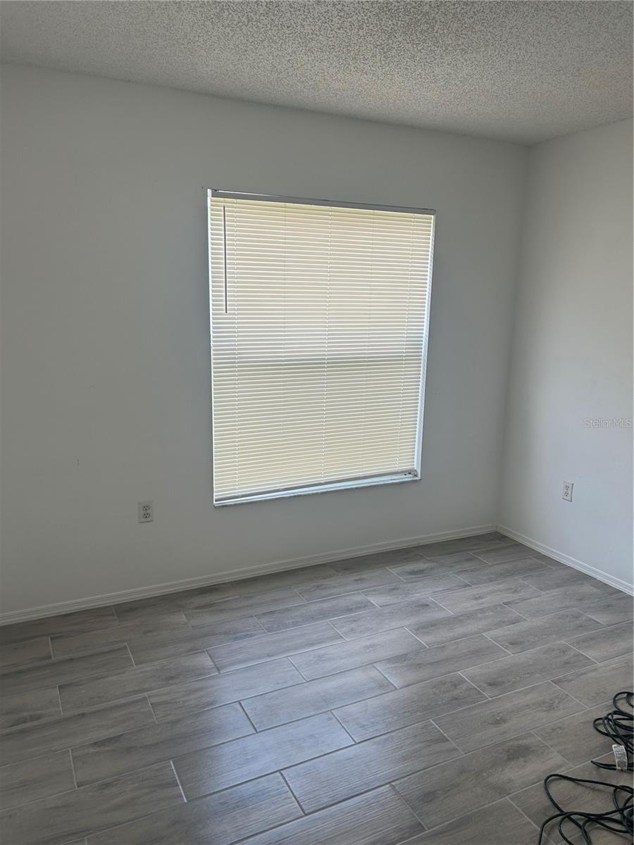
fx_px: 635
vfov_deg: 67.3
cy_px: 422
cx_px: 317
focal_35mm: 26
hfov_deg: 53.1
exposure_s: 1/211
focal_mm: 5.7
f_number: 1.5
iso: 40
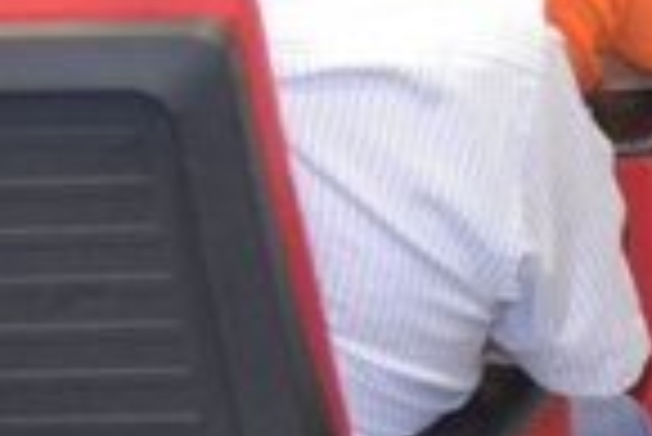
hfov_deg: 6.9
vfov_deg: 4.9
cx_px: 1538
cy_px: 7
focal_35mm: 281
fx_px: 5094
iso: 720
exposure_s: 1/15
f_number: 5
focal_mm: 34
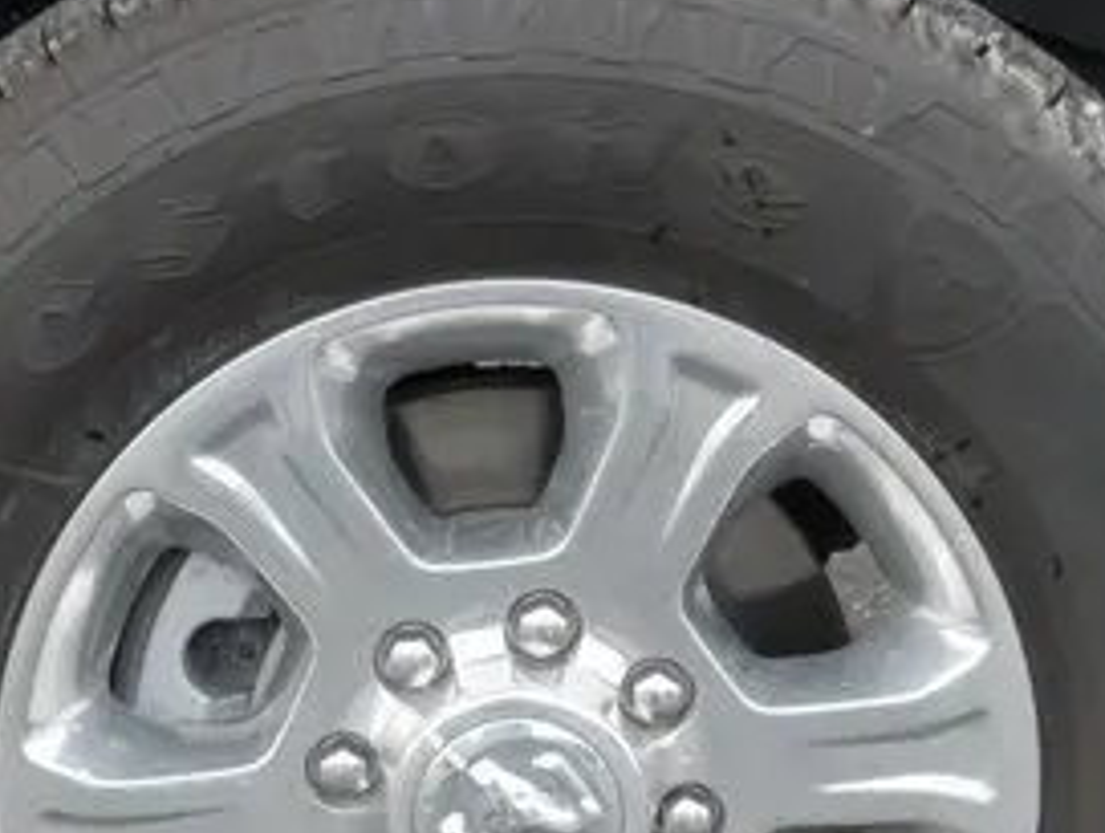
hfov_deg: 20.8
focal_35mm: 94
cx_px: 451
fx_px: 3006
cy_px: 685
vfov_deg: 15.7
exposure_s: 1/60
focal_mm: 20
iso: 2000
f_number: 20
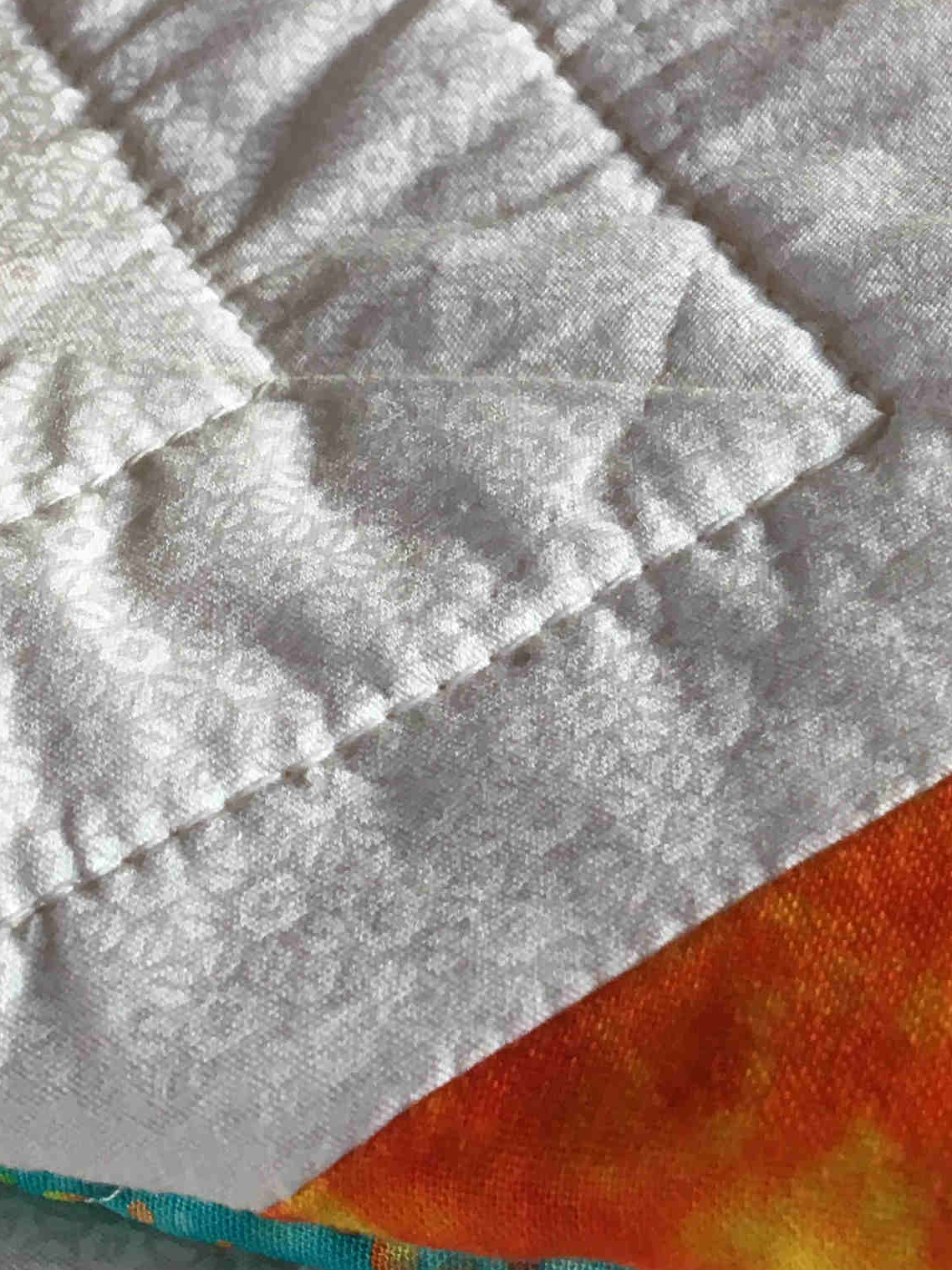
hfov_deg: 19.0
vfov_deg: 25.2
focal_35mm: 77
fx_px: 2824
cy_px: 391
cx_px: 725
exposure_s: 1/33
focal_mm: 4.15
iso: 32
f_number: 2.2
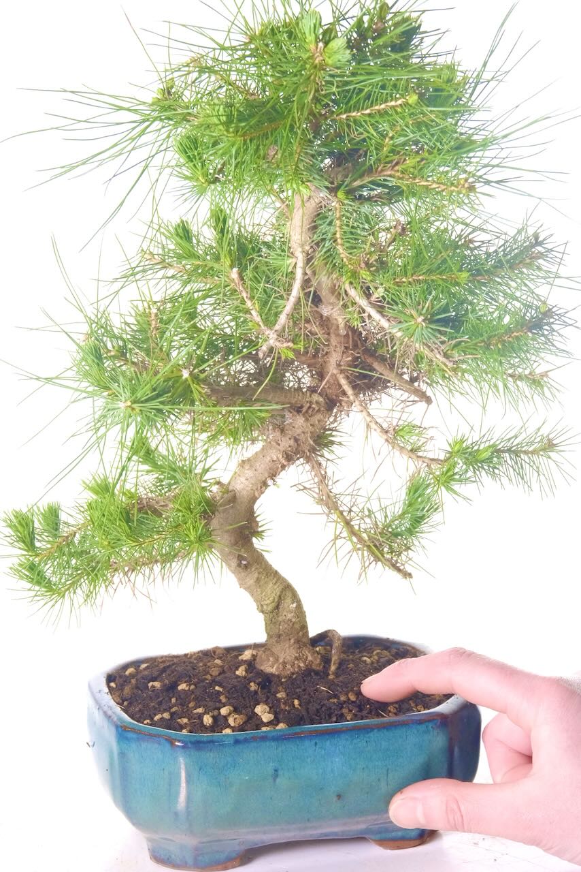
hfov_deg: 10.6
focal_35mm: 129
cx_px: 290
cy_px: 436
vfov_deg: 15.9
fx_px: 3121
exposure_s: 1/15
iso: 2000
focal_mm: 86
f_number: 13
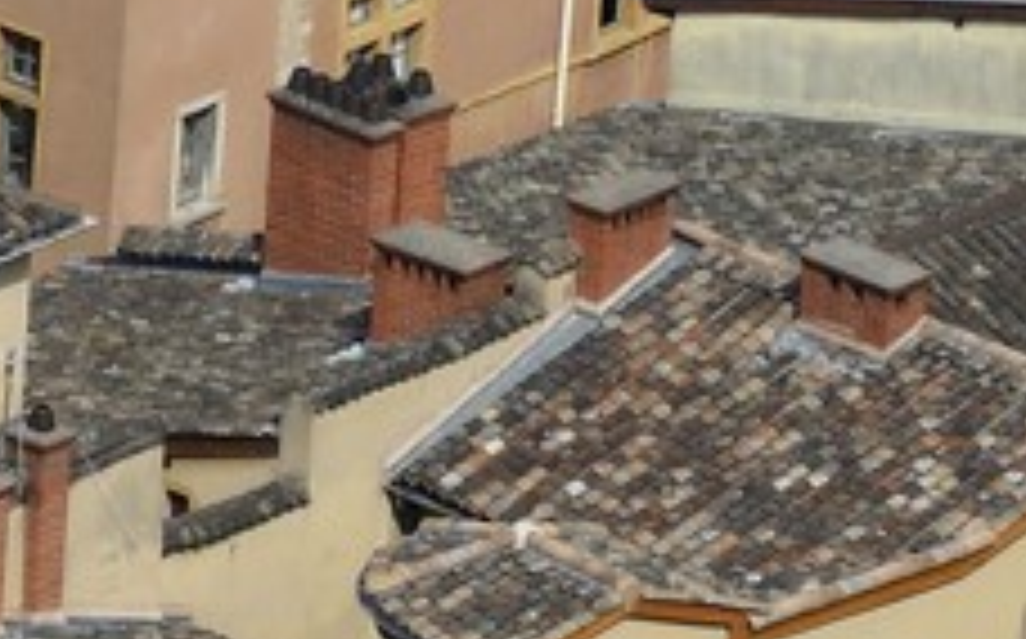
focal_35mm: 1217
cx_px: -2250
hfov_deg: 1.7
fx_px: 33996
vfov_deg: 1.1
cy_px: -531
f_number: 10
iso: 200
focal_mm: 170
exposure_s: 1/320
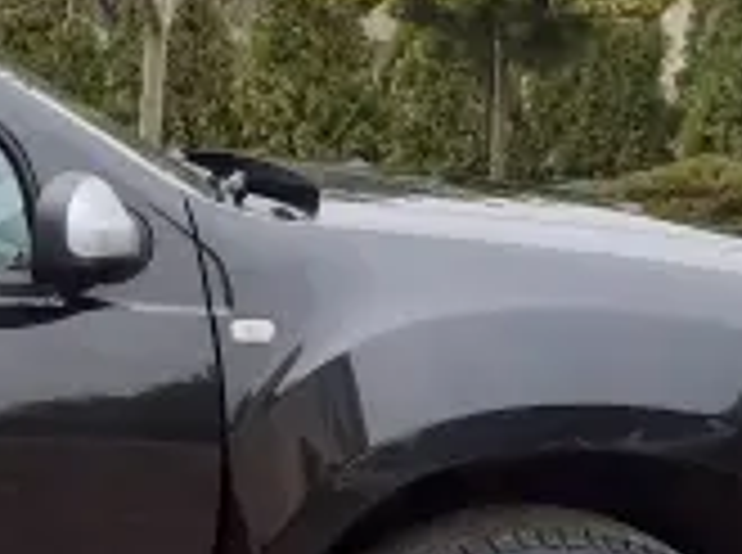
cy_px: 419
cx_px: -450
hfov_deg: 16.6
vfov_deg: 14.0
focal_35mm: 105
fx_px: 2246
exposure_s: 1/100
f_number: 1.9
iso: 80
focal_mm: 3.6
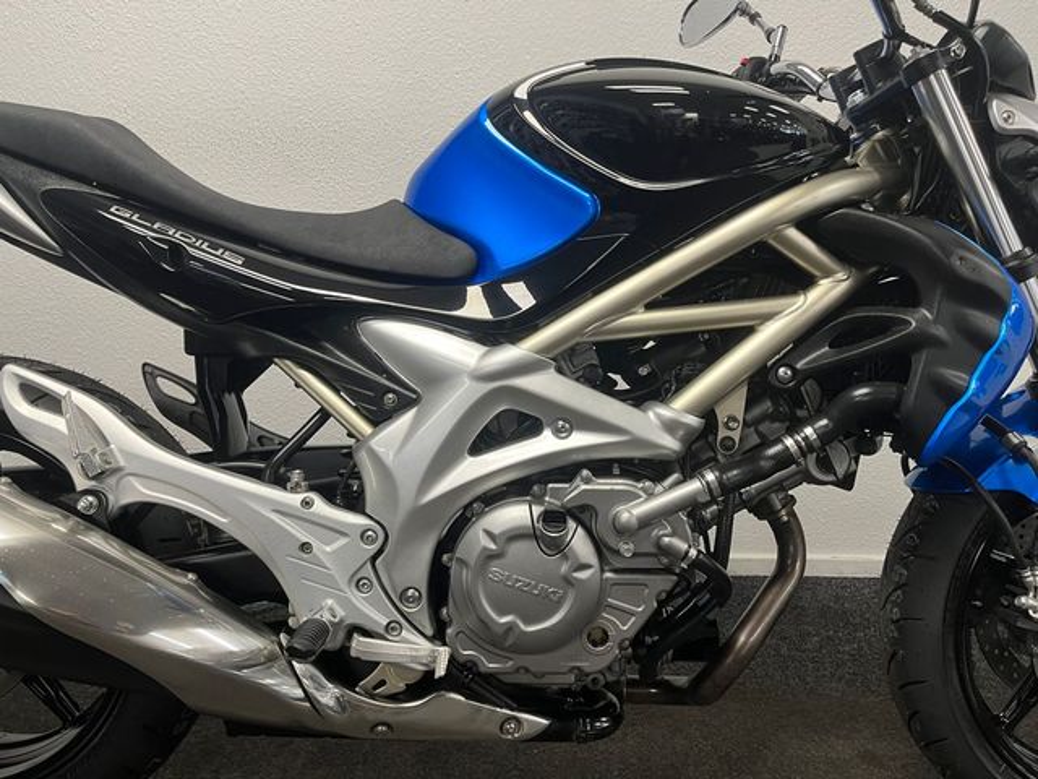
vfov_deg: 53.1
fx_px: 780
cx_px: 519
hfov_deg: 67.3
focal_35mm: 26
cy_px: 390
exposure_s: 1/50
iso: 100
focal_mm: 5.1
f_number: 1.6
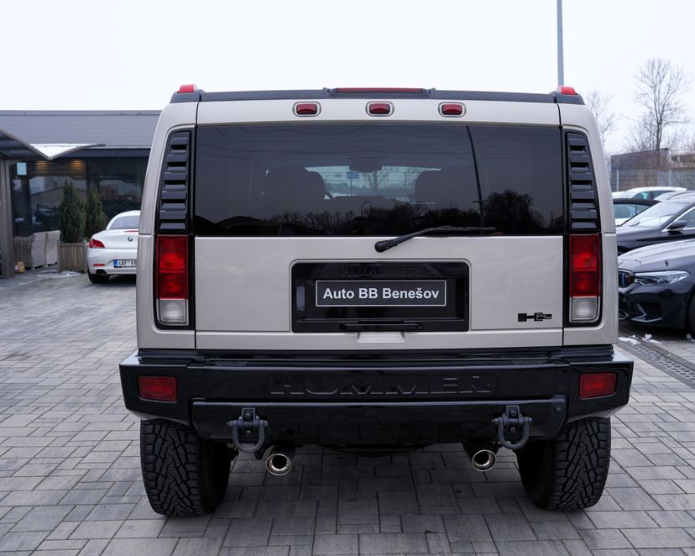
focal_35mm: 36
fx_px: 740
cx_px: 389
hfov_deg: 50.2
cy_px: 272
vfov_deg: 41.1
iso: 100
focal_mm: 31
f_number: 4.5
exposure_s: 1/80
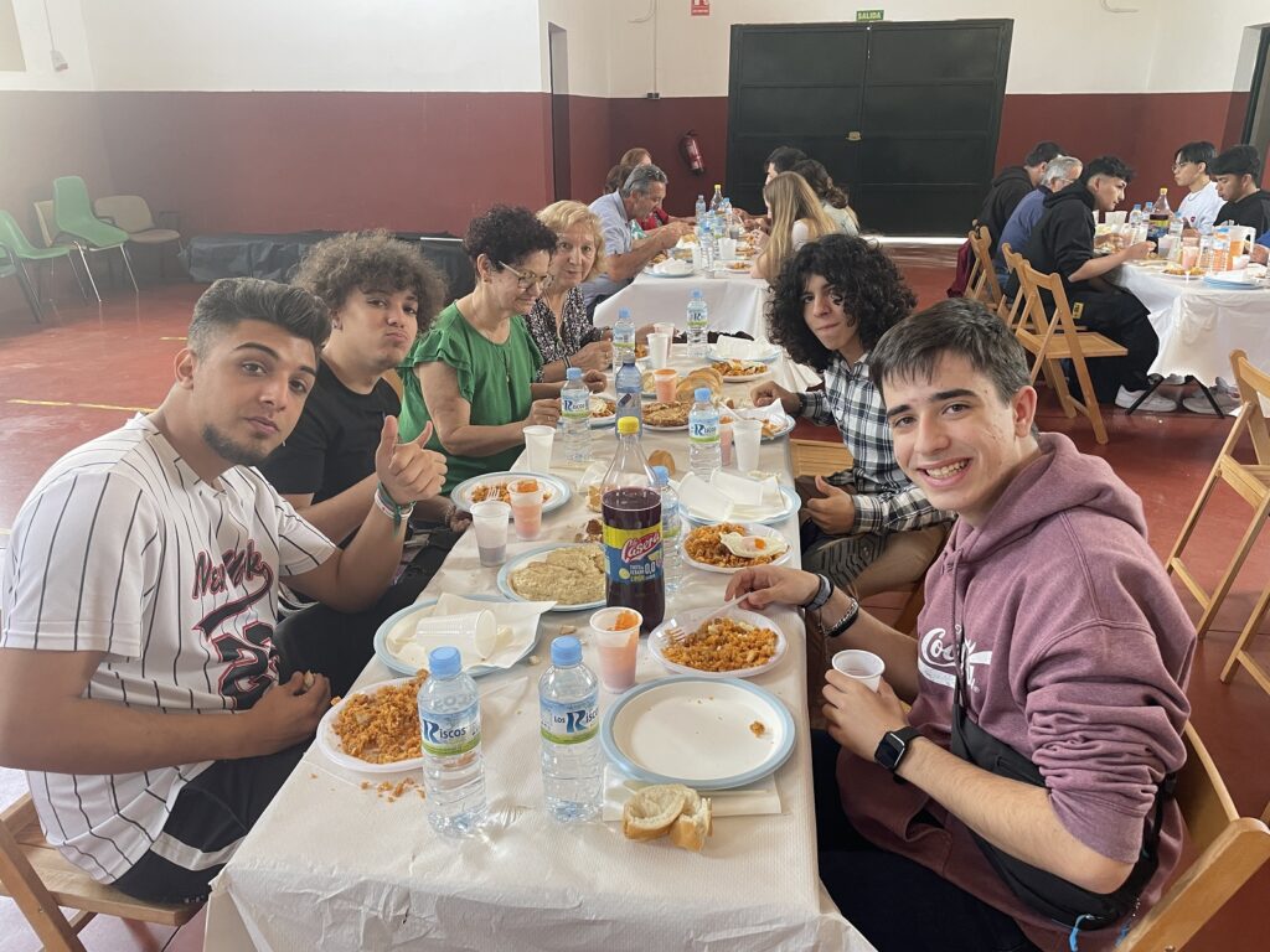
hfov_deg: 67.3
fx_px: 954
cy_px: 476
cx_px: 635
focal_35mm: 26
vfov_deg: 53.1
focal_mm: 4.2
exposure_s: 1/94
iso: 125
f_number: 1.6
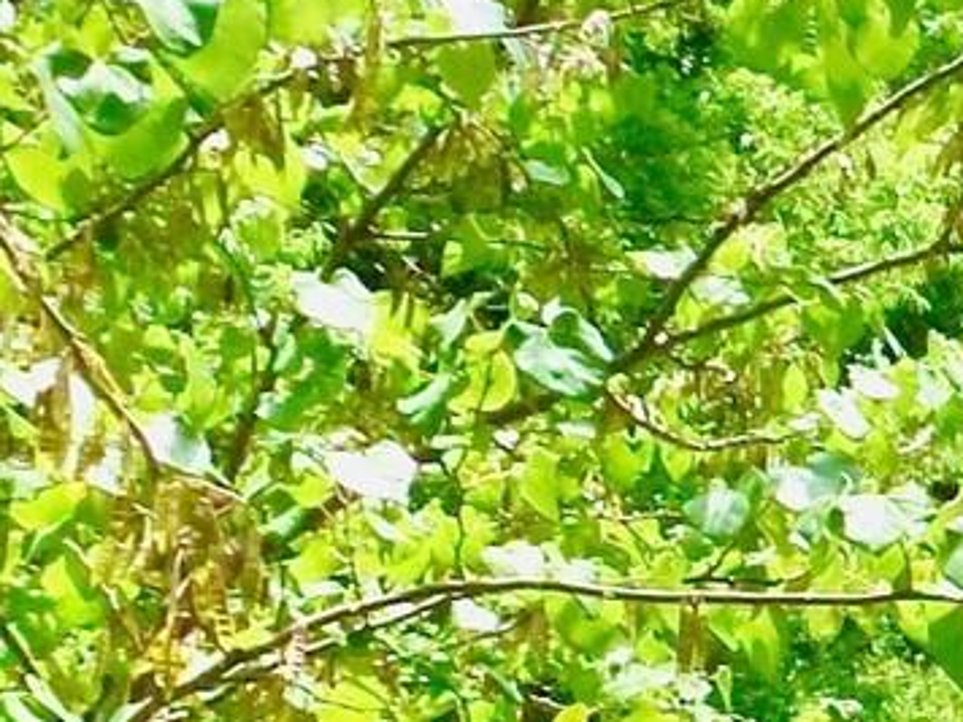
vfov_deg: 10.4
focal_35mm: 138
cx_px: 1555
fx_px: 3839
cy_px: 1106
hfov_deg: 13.3
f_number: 4
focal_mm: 4.3
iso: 250
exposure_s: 1/640
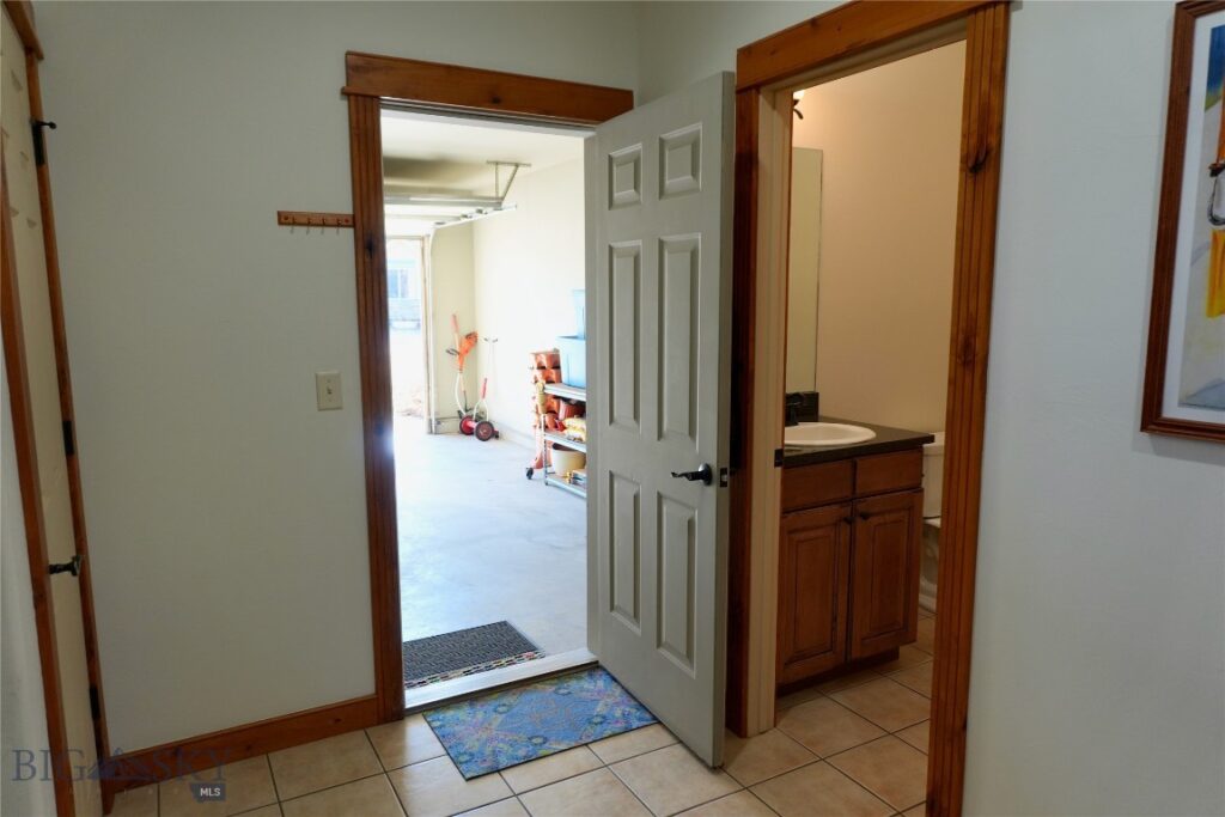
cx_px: 612
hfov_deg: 73.7
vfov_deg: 53.1
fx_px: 817
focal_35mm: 24
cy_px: 408
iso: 250
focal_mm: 16
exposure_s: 1/60
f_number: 4
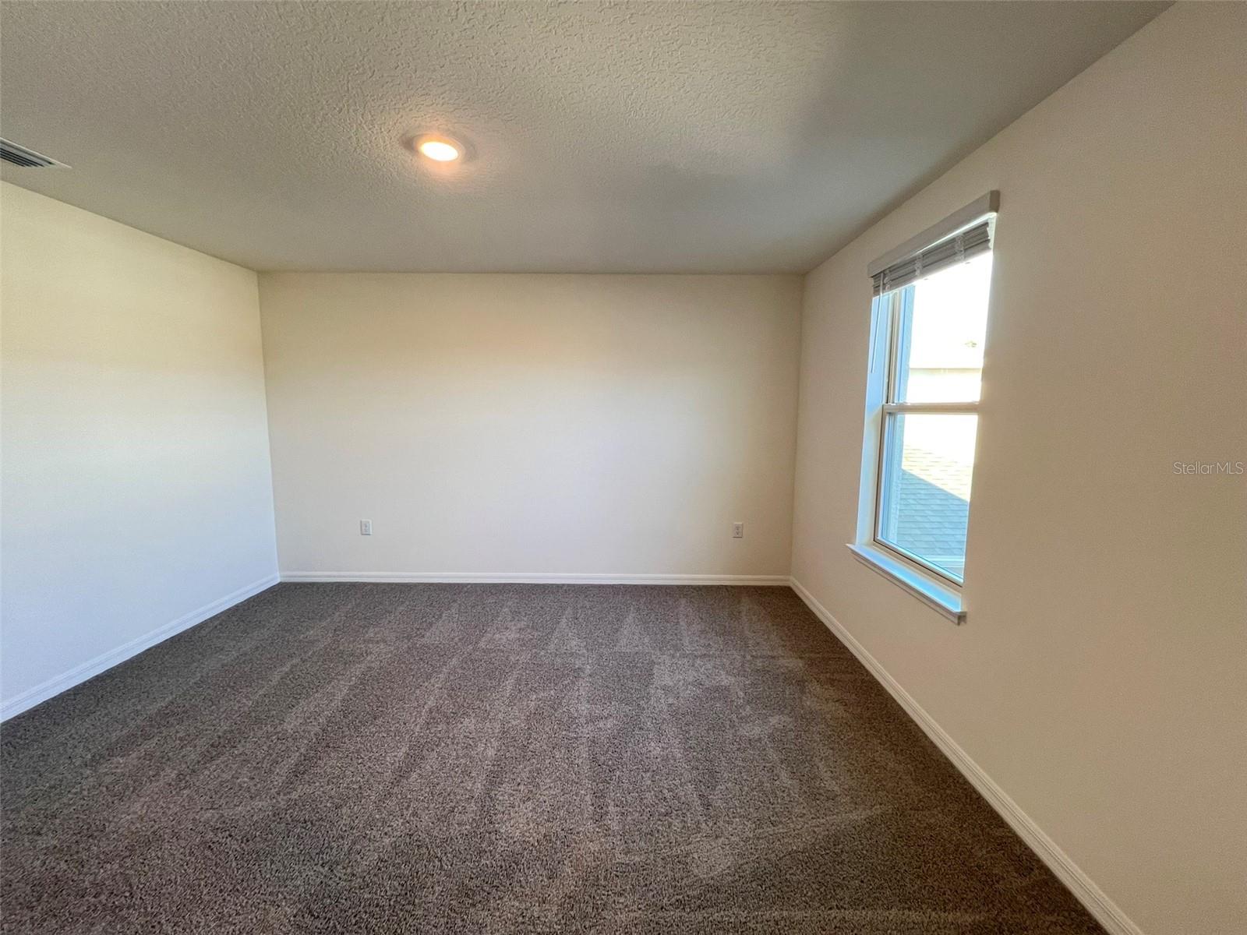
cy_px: 468
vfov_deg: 89.9
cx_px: 624
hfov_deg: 106.2
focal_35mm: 13
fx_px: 468
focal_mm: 1.57
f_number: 1.8
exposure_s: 1/60
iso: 160
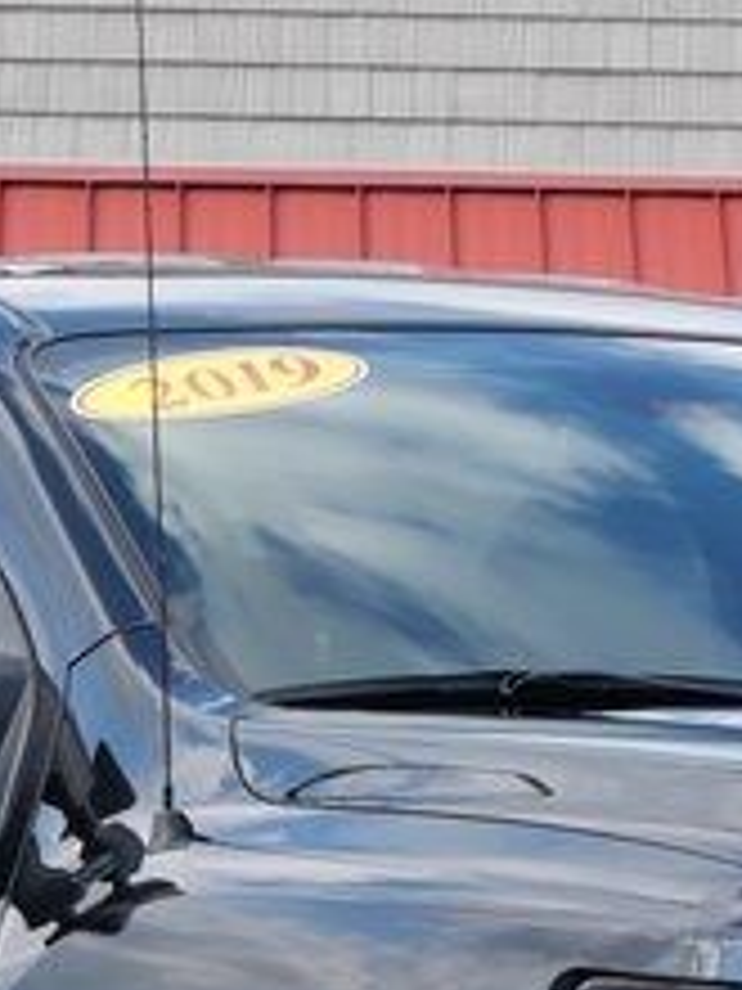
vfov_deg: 8.4
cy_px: 1296
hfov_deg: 6.4
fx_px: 6659
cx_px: 531
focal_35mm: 233
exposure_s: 1/200
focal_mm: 25
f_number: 7.1
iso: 200
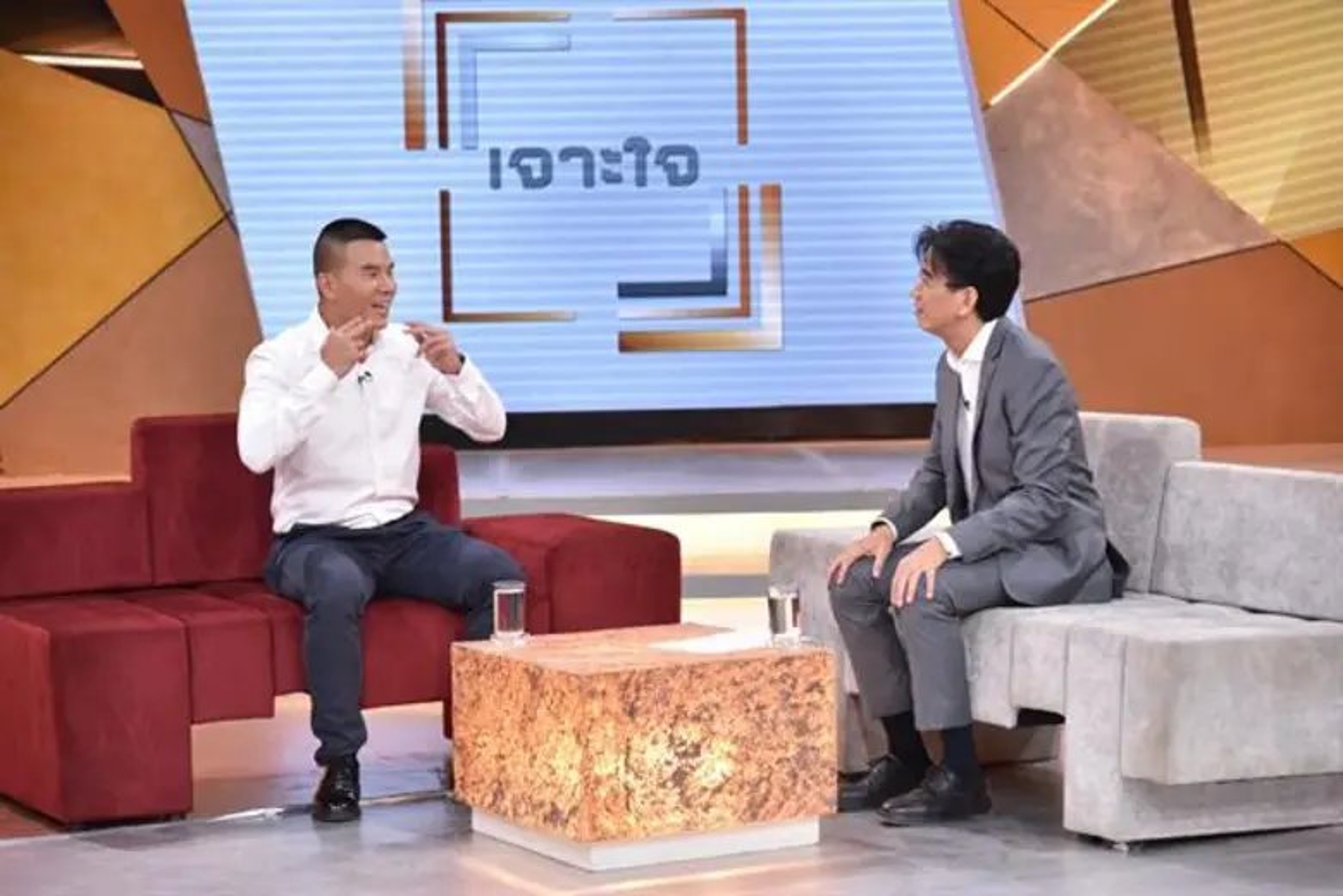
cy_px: 448
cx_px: 672
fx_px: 3171
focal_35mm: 85
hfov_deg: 23.9
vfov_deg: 16.1
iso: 1600
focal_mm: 85
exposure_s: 1/160
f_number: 4.5
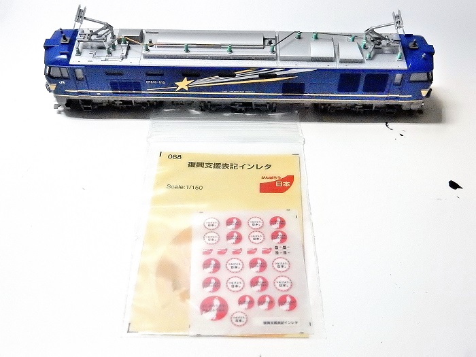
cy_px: 178
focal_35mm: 43
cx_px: 238
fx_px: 591
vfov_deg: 33.6
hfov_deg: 43.9
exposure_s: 1/320
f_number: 4.2
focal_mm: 7.6
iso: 3200
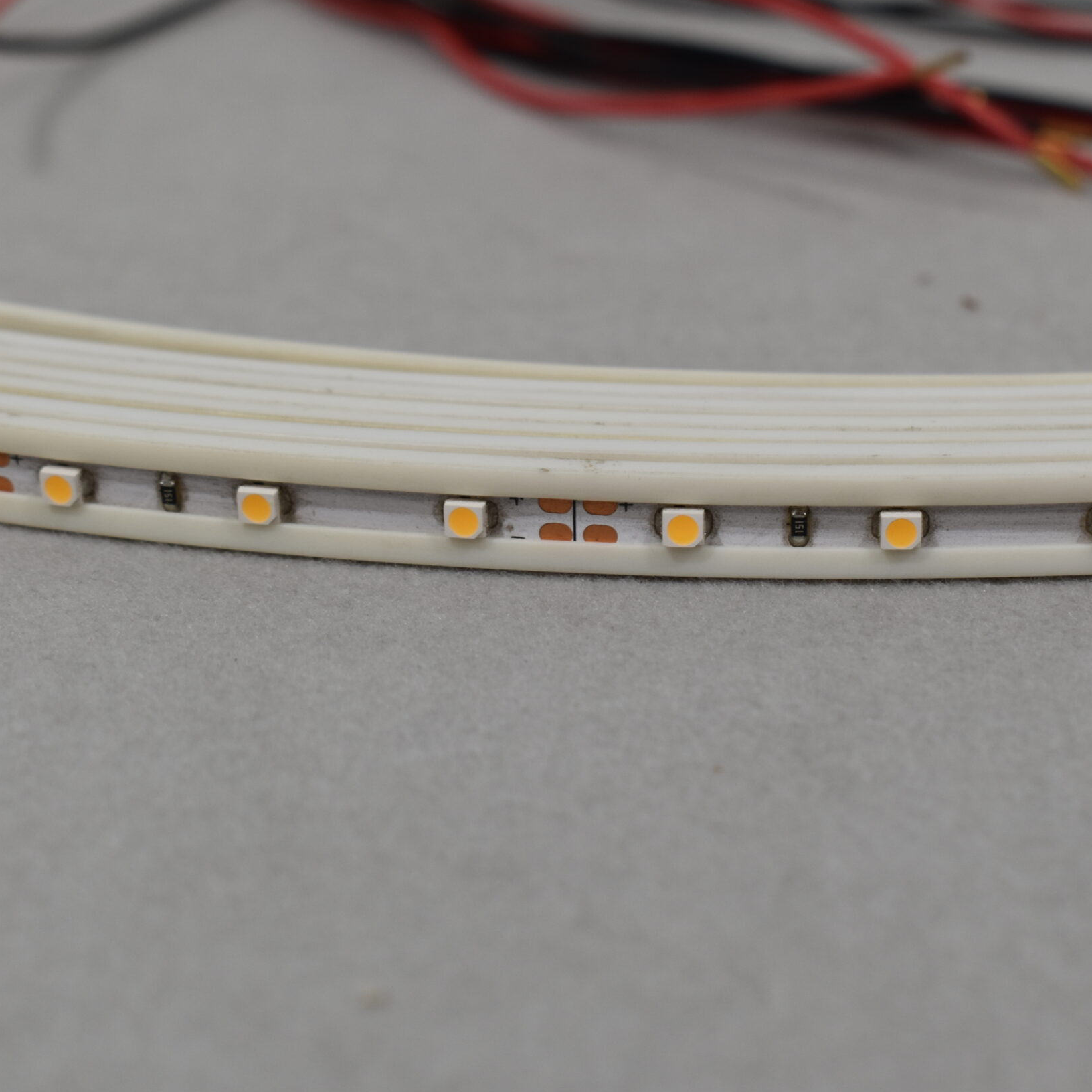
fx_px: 2855
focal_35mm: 80
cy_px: 540
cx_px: 800
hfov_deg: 21.5
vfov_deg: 21.7
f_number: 8
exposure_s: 1/60
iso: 320
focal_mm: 40
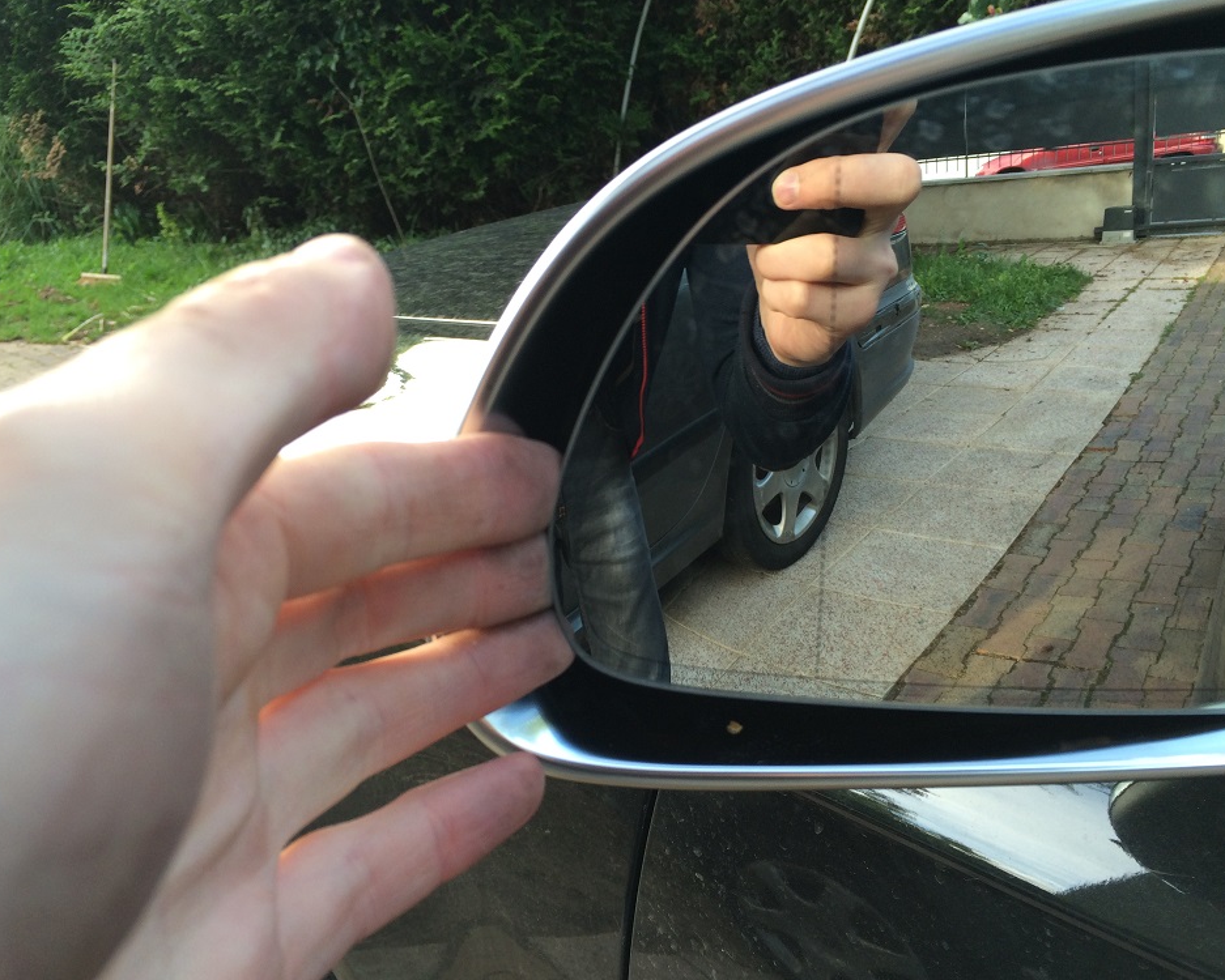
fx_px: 1160
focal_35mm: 32
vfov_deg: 45.8
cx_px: 637
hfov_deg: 55.6
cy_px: 499
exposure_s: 1/60
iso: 40
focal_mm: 4.12
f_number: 2.2
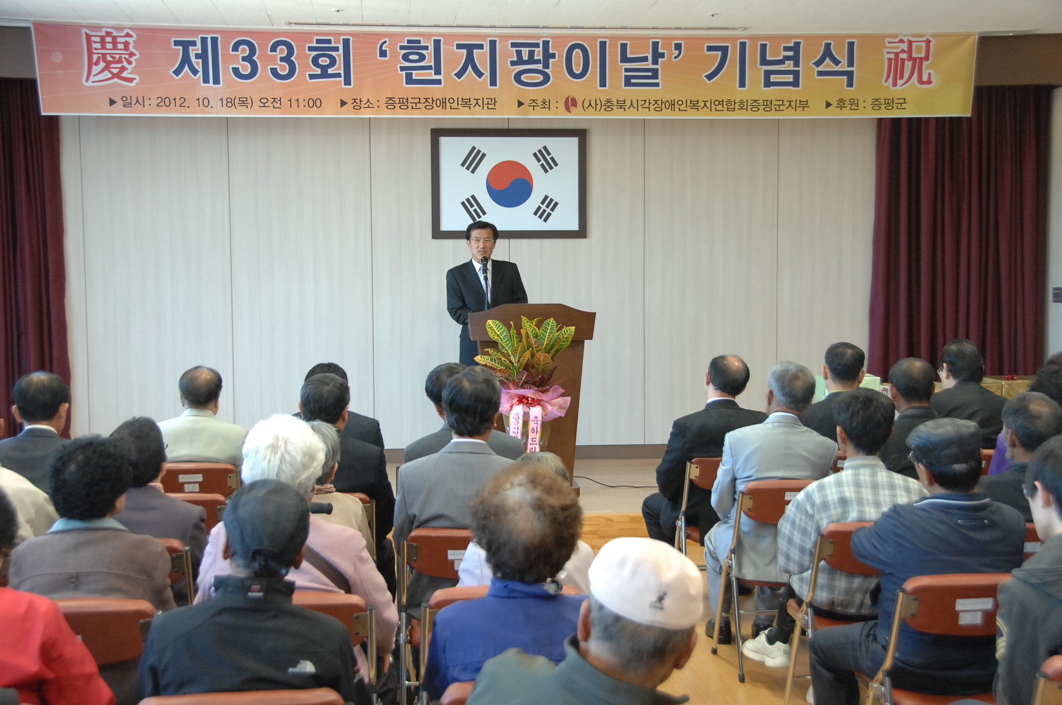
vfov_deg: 28.0
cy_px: 352
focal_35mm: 48
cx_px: 531
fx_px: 1414
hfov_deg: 41.2
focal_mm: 32
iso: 800
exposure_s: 1/30
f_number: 4.2
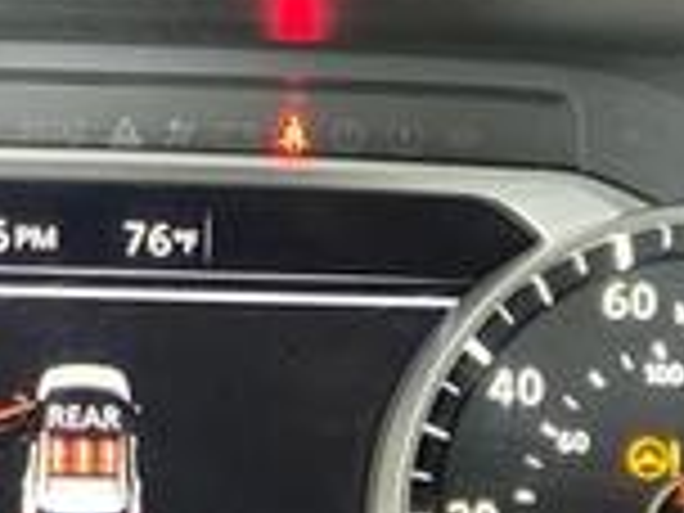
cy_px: 315
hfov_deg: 22.1
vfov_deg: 17.1
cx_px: 45
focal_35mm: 86
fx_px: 1699
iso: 640
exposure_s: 1/30
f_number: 1.5
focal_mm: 5.7
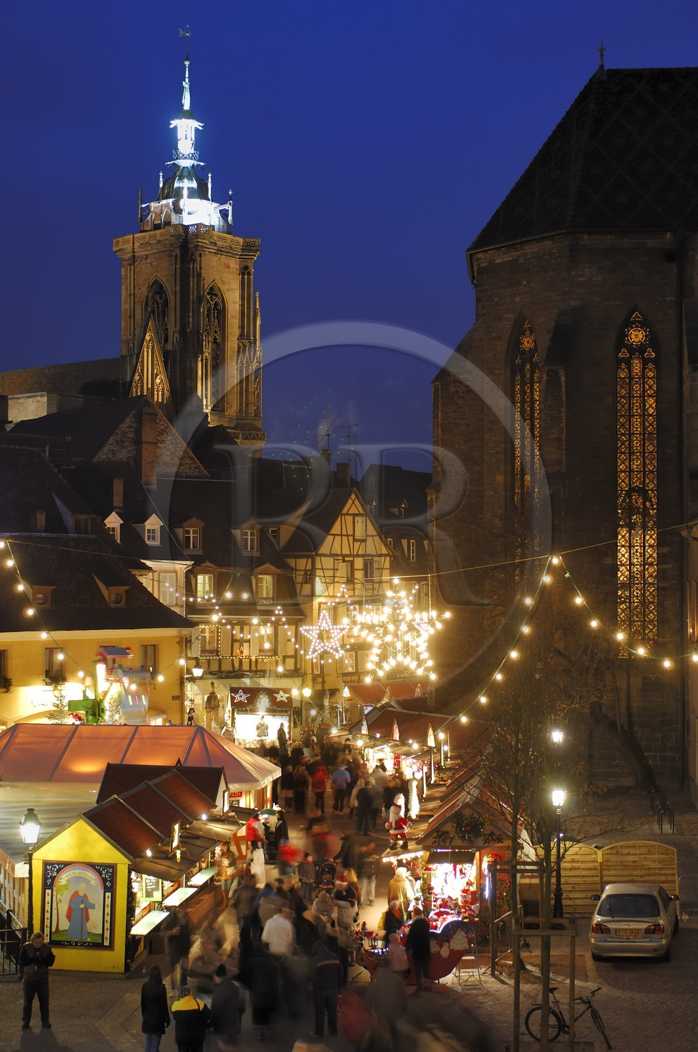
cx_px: 349
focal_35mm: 60
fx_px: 1750
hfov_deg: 22.6
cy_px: 526
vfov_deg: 33.4
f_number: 4
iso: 100
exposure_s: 1
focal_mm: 40
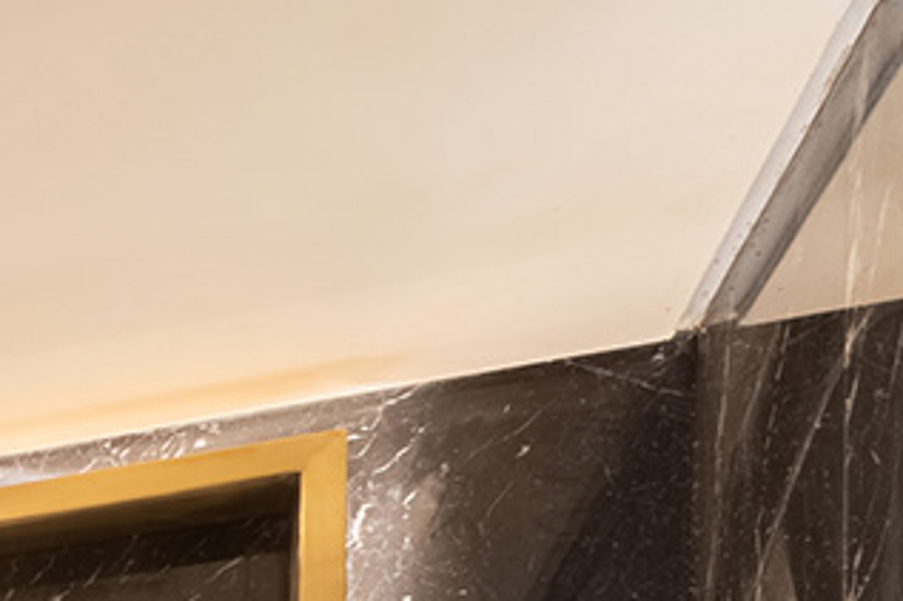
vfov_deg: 11.1
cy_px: 1584
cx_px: -1766
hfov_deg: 11.7
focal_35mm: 97
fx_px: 2432
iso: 50
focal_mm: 16
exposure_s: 4
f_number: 9
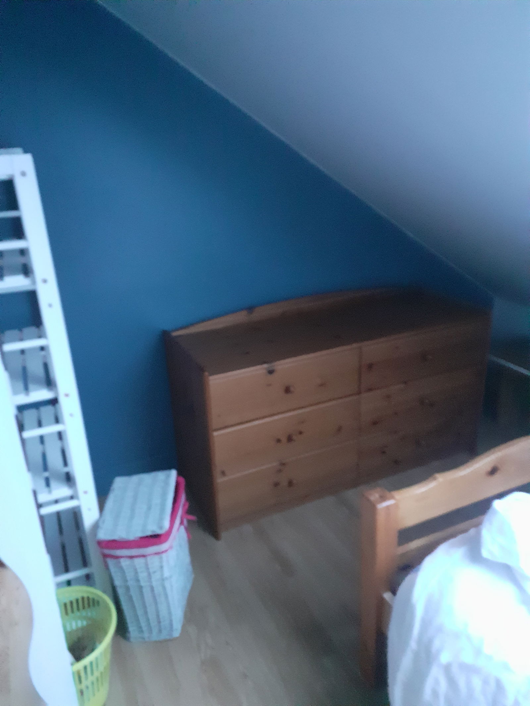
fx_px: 551
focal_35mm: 27
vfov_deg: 65.3
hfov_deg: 51.4
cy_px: 353
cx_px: 265
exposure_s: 1/13
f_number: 1.9
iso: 1250
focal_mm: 3.6
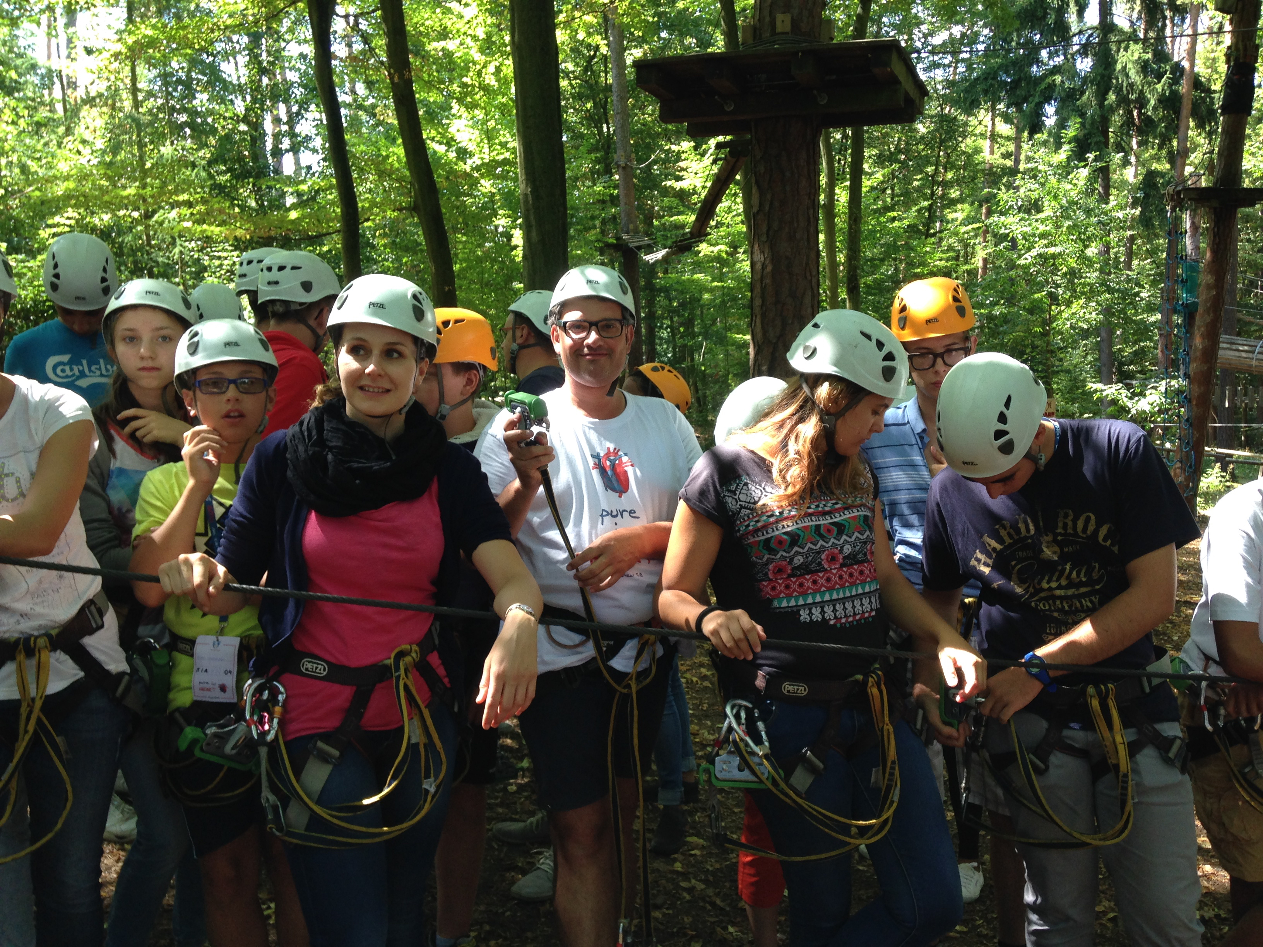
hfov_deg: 55.4
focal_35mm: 33
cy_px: 474
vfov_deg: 42.9
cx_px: 632
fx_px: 1204
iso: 64
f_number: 2.4
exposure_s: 1/120
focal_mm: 4.12
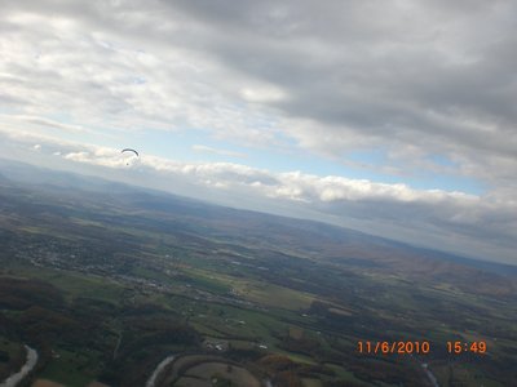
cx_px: 258
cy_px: 194
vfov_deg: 37.7
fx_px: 568
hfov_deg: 49.0
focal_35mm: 38
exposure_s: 1/400
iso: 50
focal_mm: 6.3
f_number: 4.4
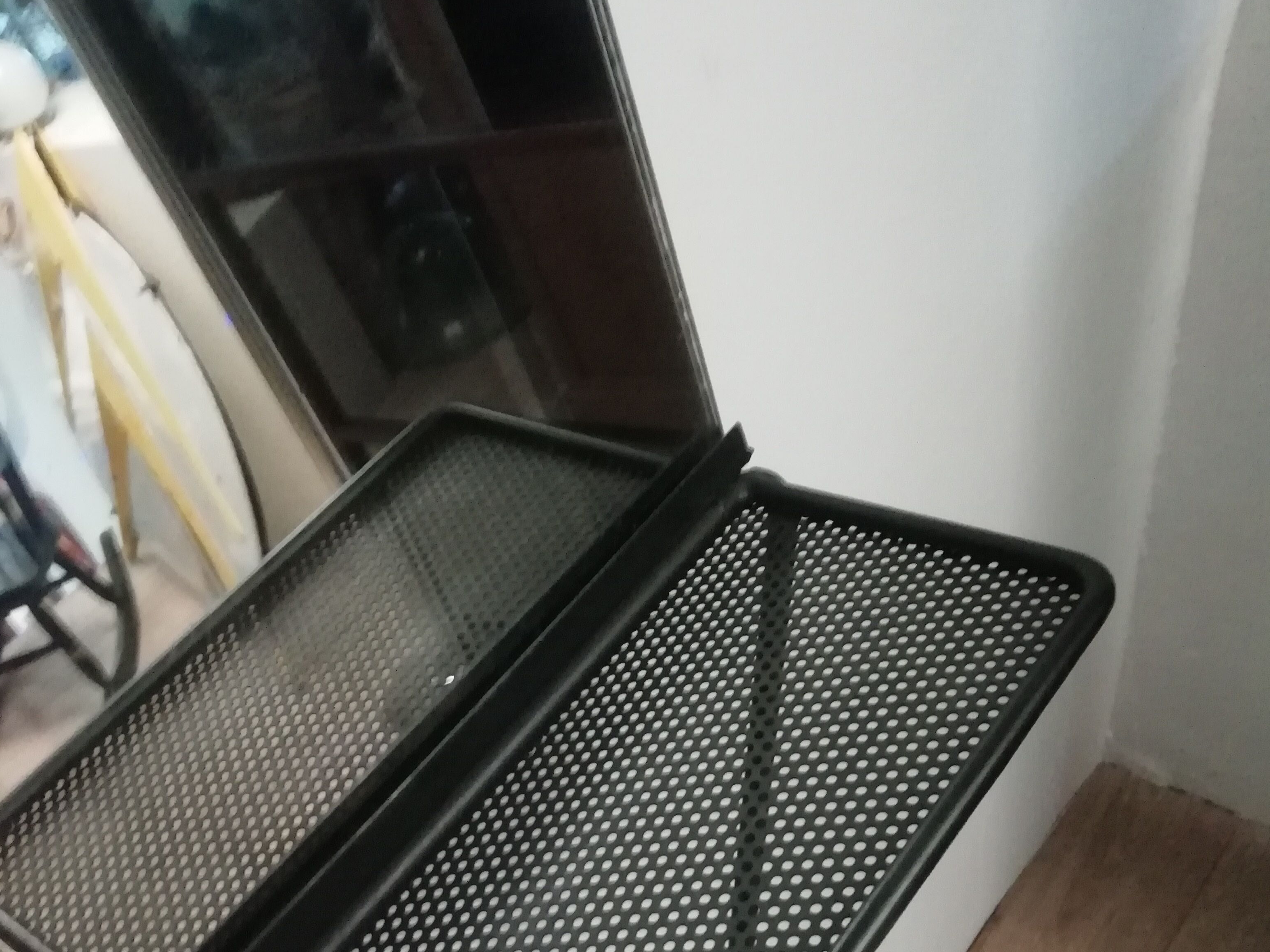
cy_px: 752
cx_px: 638
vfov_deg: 39.2
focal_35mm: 35
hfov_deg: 52.6
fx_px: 1284
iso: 640
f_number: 2.2
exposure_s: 1/14.3
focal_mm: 3.46
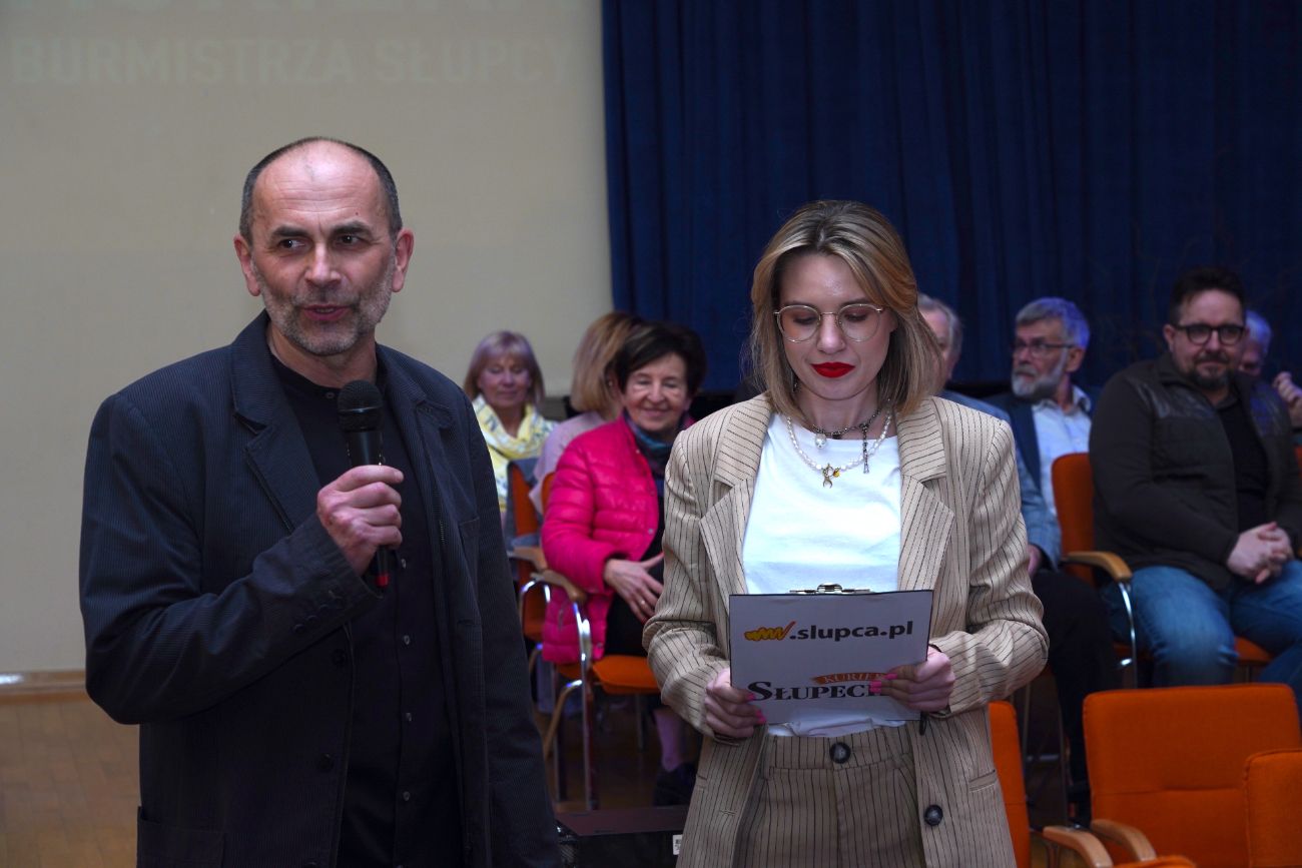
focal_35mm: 73
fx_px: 2640
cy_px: 434
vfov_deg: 18.7
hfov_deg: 27.7
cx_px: 651
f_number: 6.3
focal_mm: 73
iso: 640
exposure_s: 1/160
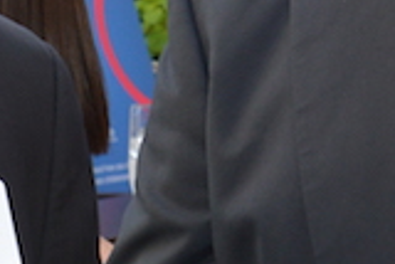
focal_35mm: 208
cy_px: -102
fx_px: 2284
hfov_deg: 9.7
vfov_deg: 6.5
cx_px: 472
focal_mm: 35
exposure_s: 1/180
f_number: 6.7
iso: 560
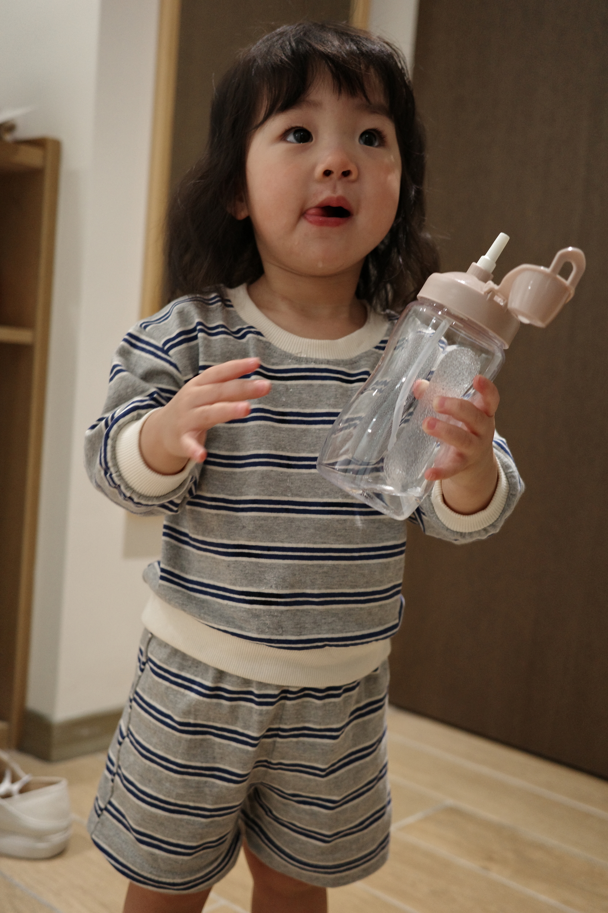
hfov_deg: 33.4
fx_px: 1013
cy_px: 456
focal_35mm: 40
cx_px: 304
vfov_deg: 48.5
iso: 1000
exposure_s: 1/40
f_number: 2.8
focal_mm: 26
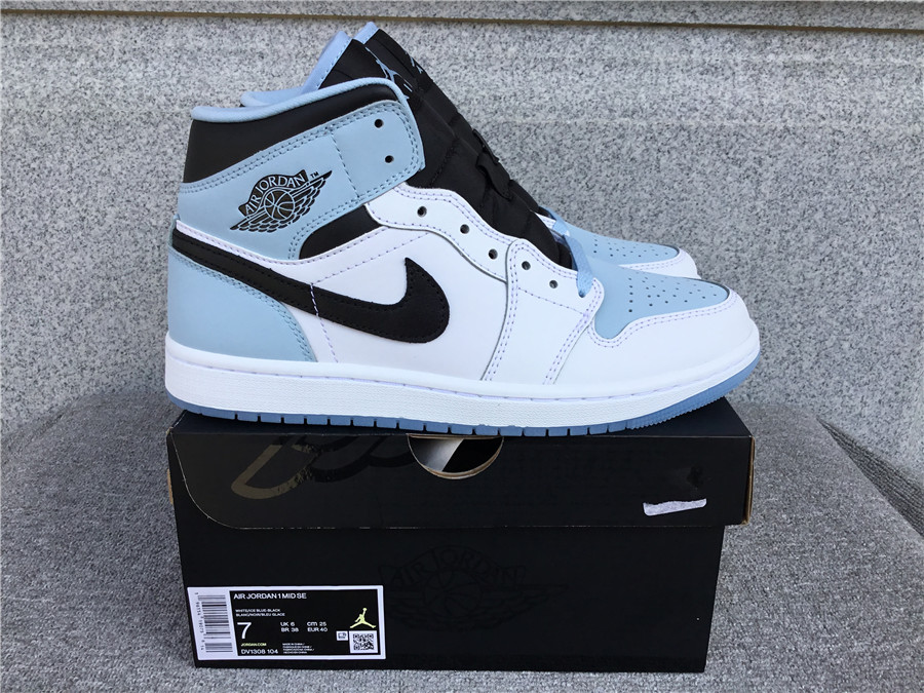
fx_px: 827
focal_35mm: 31
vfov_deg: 45.4
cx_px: 462
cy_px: 346
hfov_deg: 58.4
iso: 25
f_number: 2.4
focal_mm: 3.3
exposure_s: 1/500
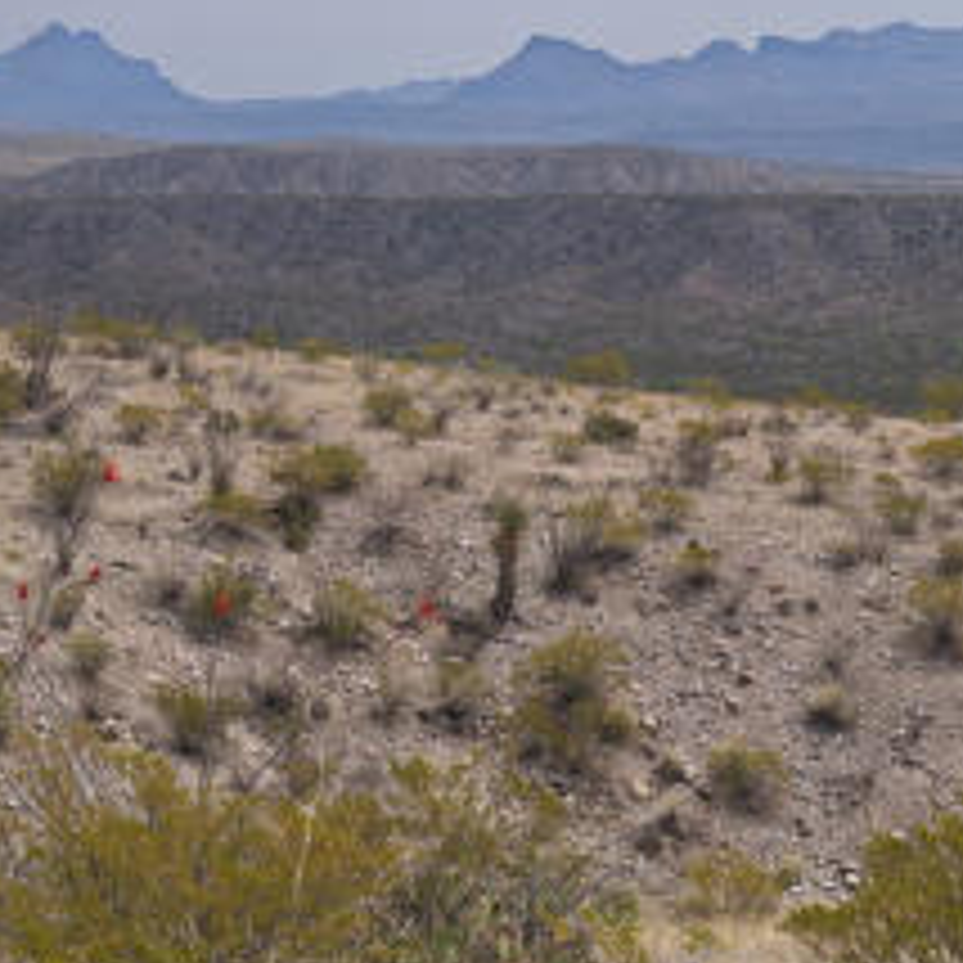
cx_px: 338
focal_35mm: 169
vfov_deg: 10.3
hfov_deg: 10.3
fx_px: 5319
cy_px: 428
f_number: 9
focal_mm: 52
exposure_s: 1/500
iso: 200
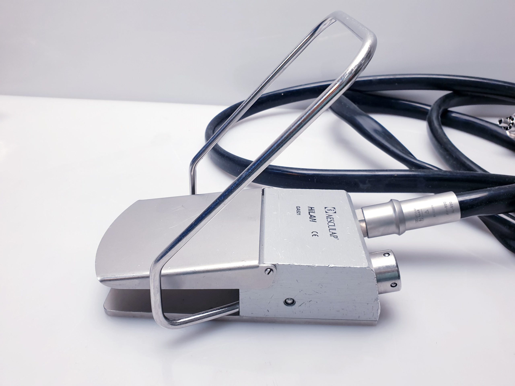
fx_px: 387
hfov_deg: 67.3
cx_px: 258
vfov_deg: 53.1
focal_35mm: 26
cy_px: 193
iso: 64
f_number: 2.4
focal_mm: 4.3
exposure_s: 1/100
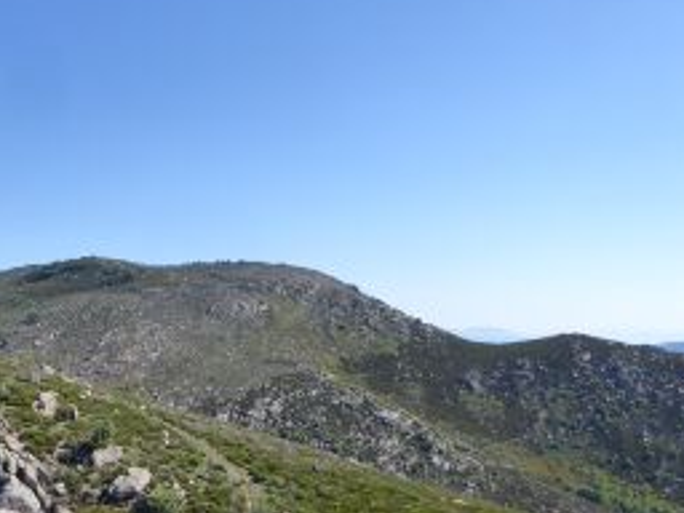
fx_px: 771
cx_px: 184
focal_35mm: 39
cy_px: 318
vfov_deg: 36.6
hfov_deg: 46.4
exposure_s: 1/800
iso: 125
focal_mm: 4.3
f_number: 3.3
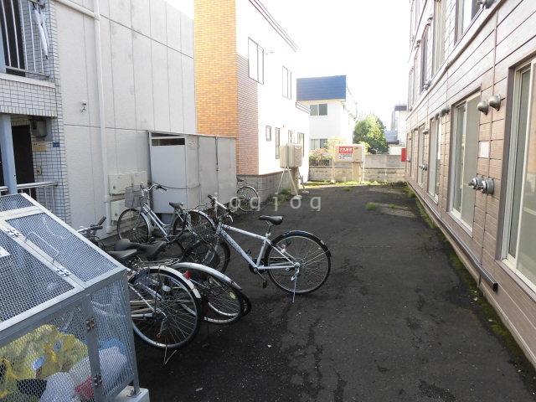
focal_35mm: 24
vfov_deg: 56.8
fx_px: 372
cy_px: 201
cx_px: 268
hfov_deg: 71.6
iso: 100
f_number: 3.1
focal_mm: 4.3
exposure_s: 1/200
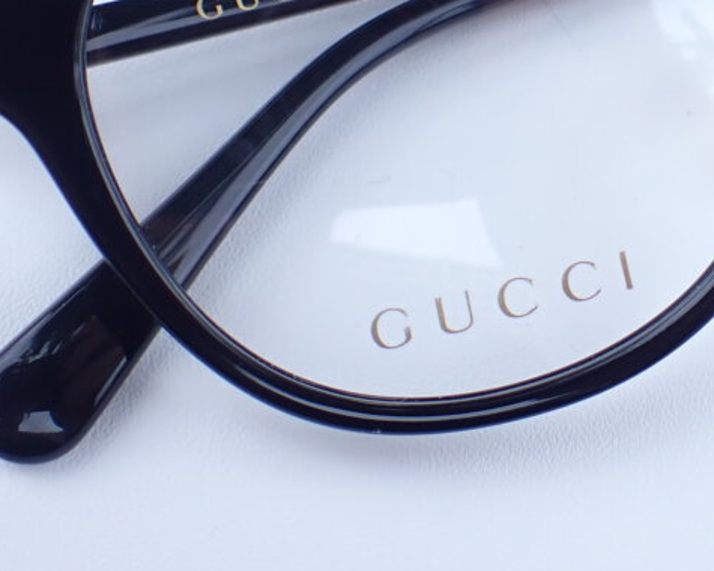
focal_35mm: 74
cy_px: 138
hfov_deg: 24.9
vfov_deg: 20.5
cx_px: 643
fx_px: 1564
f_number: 2.3
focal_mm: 5.4
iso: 100
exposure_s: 1/160
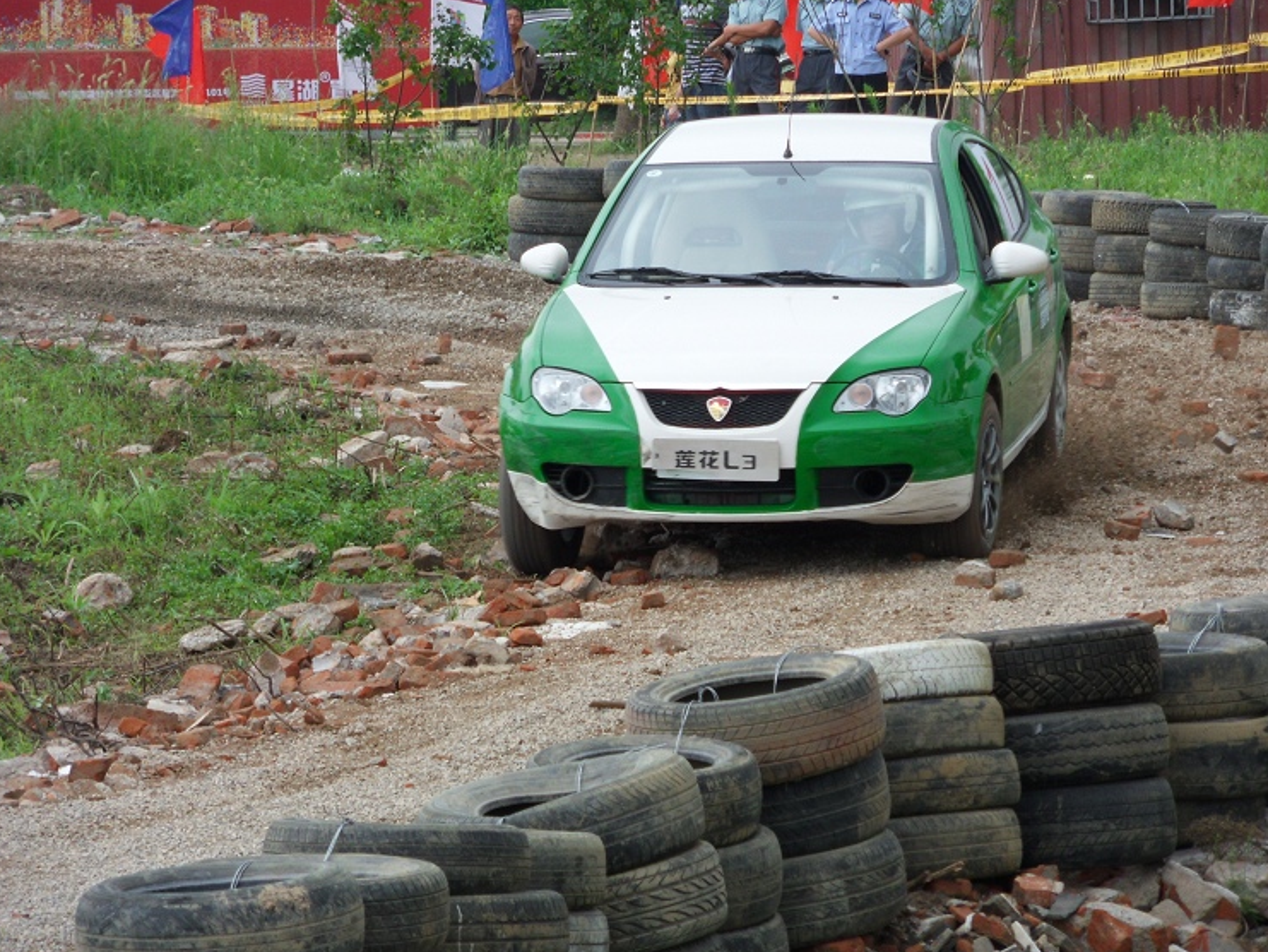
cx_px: 666
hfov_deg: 7.6
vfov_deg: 5.7
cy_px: 455
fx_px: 9489
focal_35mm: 259
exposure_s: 1/180
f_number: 5.8
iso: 100
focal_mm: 42
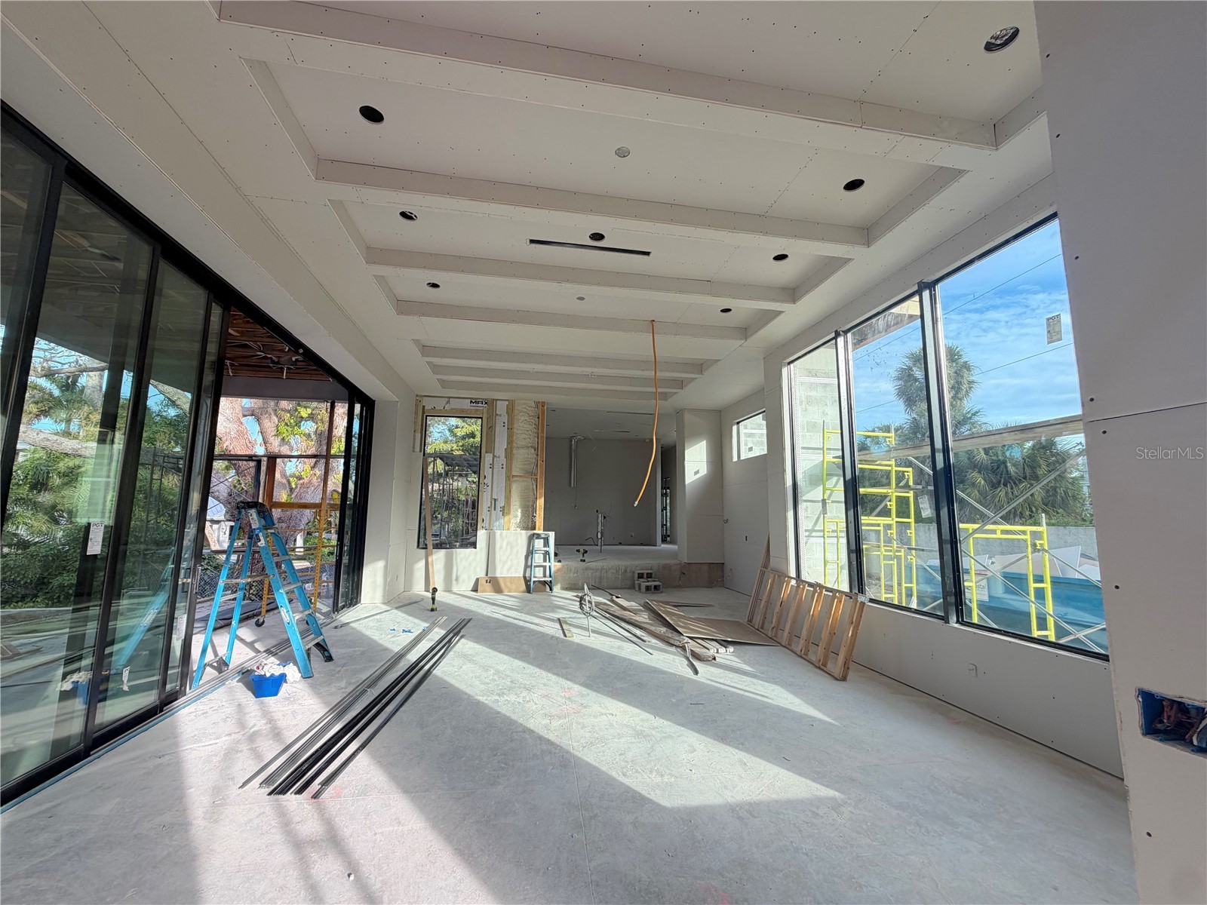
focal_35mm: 14
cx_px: 604
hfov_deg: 102.1
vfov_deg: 85.7
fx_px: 488
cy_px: 452
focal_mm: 2.22
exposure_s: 1/195
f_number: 2.2
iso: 40
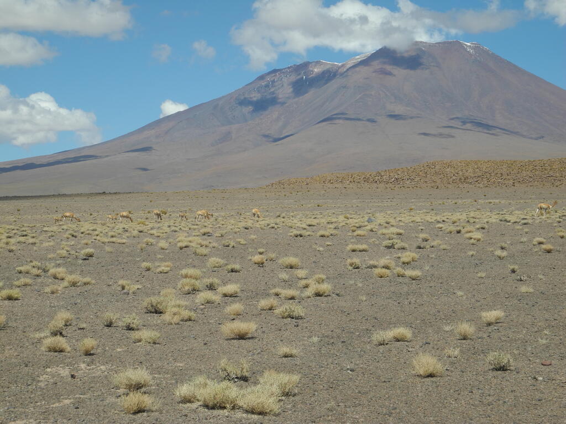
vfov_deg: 15.7
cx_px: 283
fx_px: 1537
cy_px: 212
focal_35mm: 94
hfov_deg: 20.9
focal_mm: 20.1
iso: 100
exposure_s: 1/1000
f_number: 4.5
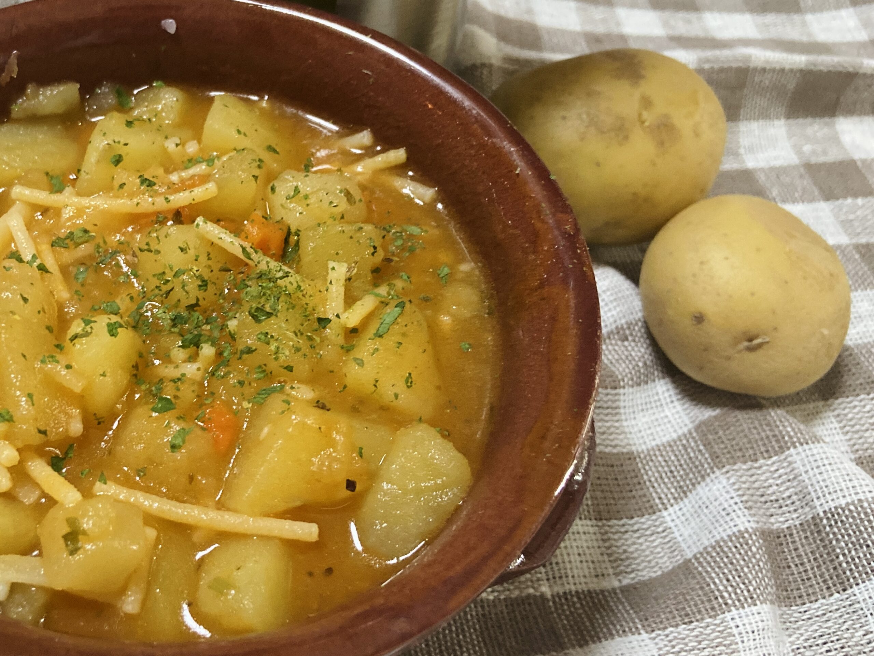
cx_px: 437
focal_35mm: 26
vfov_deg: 53.1
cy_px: 328
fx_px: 656
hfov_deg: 67.3
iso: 500
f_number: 1.8
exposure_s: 1/50
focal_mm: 4.25
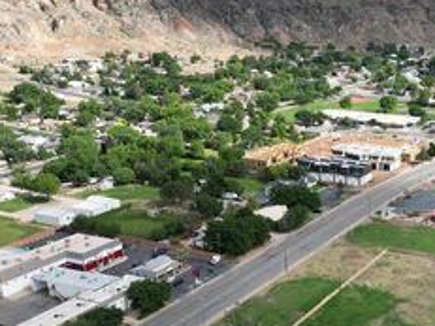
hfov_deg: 34.7
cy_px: 255
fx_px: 653
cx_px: 392
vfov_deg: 27.5
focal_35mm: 52
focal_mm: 6.72
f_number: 1.7
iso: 200
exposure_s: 1/2500
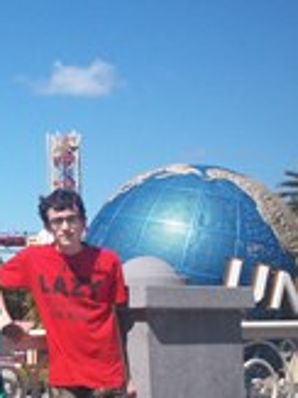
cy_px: 208
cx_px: -88
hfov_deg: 16.2
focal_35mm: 86
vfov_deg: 22.8
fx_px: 988
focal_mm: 6.3
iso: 80
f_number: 4.5
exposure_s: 1/640
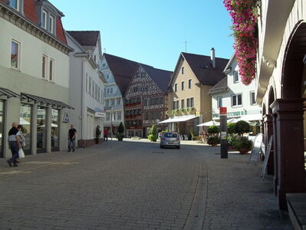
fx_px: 283
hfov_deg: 56.8
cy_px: 115
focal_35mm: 32
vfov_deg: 44.2
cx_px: 153
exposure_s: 1/60
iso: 64
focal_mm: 5.7
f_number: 8.8
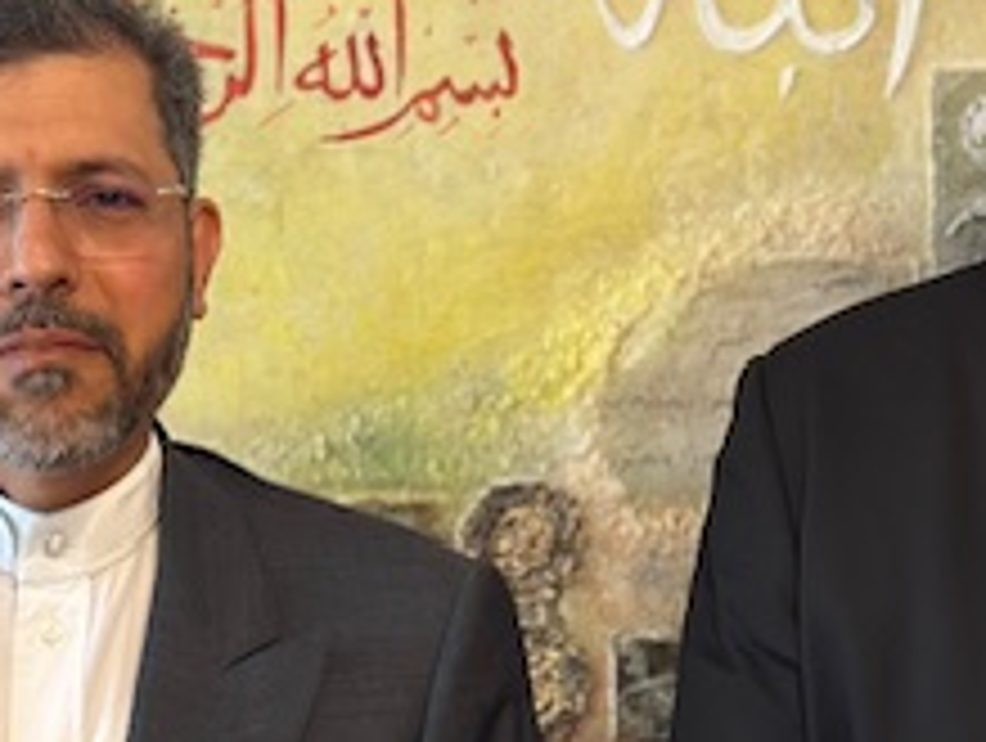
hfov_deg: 14.0
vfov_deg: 10.6
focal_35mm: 140
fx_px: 3994
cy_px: 364
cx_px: 680
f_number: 1.78
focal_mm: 6.86
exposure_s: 1/60
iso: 250
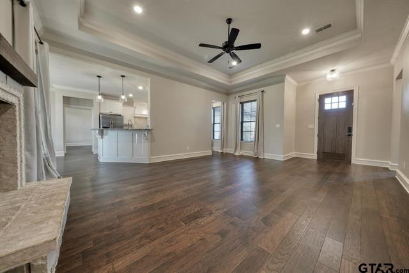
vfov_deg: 90.0
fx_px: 136
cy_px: 136
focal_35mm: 12
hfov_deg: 112.6
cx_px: 204
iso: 1000
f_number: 8
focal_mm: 12
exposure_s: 1/2
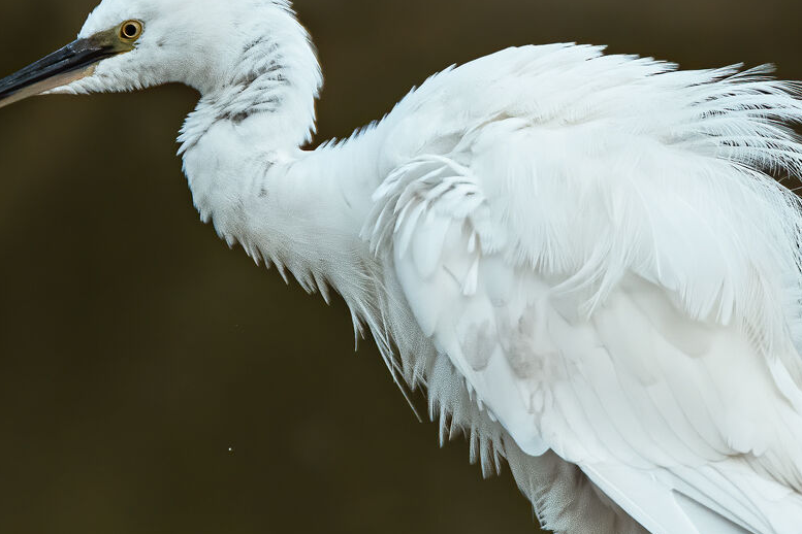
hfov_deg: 1.1
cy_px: 308
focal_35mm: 1853
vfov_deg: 0.7
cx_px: -94
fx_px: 41277
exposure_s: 1/2500
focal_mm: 600
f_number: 6.3
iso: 1250
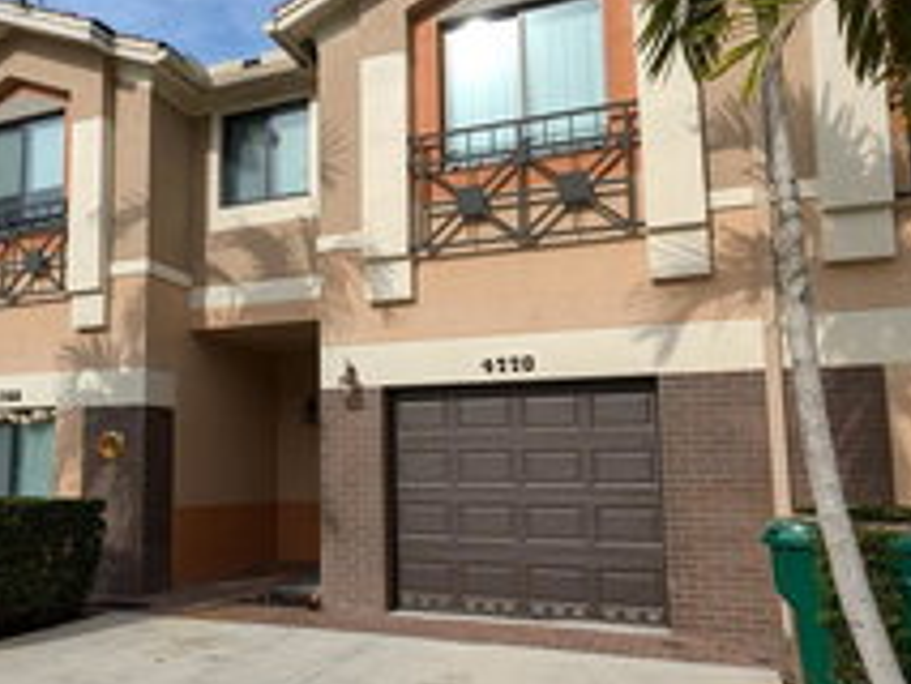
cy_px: 355
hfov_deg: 55.1
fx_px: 843
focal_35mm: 32
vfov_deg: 44.2
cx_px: 272
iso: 54
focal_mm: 2.35
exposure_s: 1/2632
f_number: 2.2
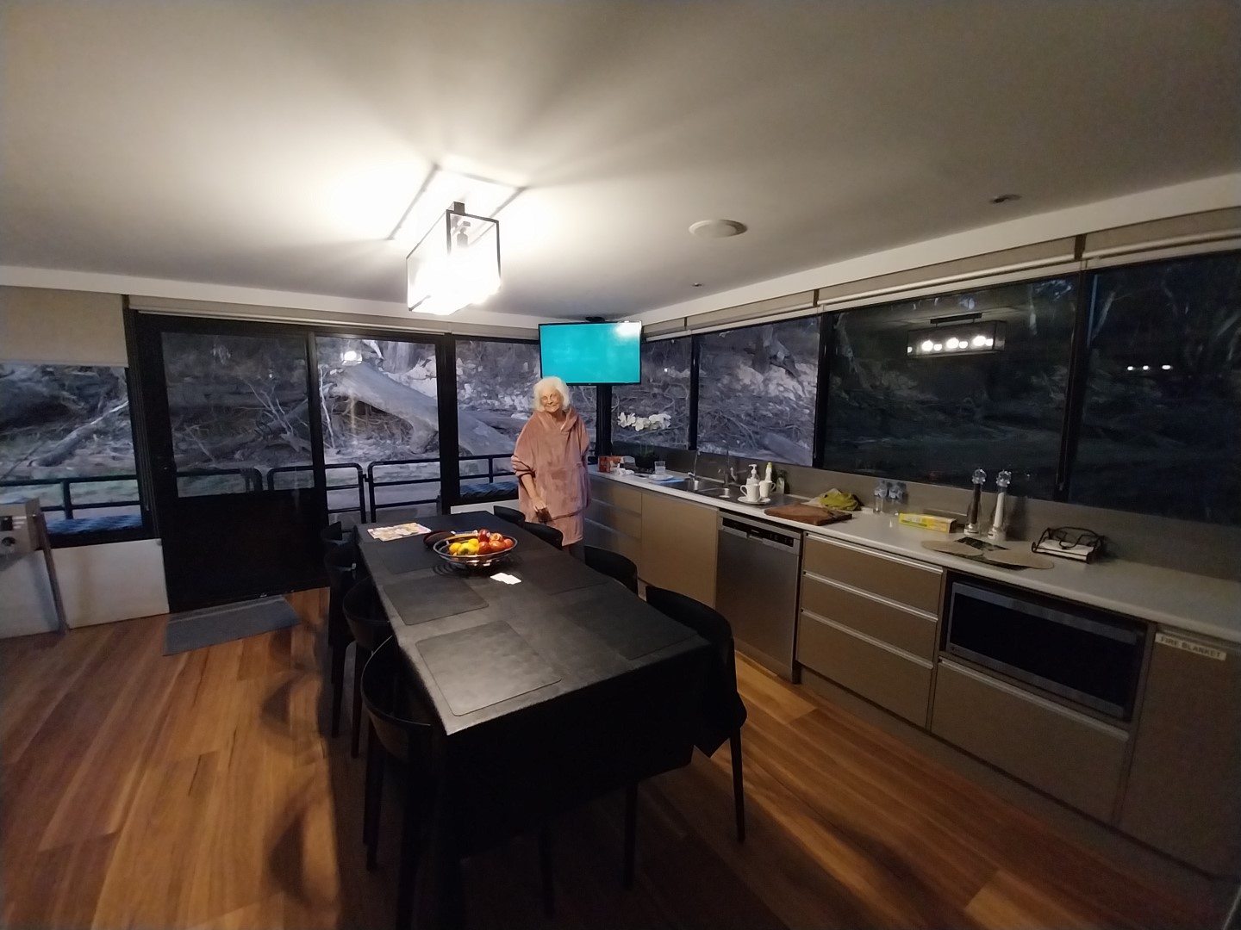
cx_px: 620
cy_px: 465
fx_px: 466
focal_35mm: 13
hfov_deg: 106.2
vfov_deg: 89.9
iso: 320
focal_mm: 1.3
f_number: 2.2
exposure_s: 1/15
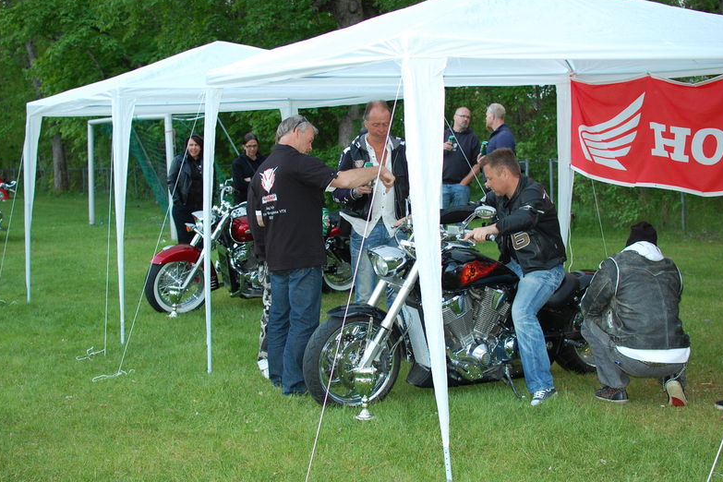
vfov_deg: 25.3
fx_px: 1075
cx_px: 363
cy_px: 240
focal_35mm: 54
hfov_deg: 37.2
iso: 400
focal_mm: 35
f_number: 2.8
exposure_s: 1/80
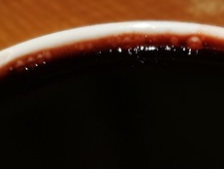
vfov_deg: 16.4
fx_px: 544
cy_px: 237
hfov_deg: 23.1
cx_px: 164
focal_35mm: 84
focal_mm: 4.5
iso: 320
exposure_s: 1/33.3
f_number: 4
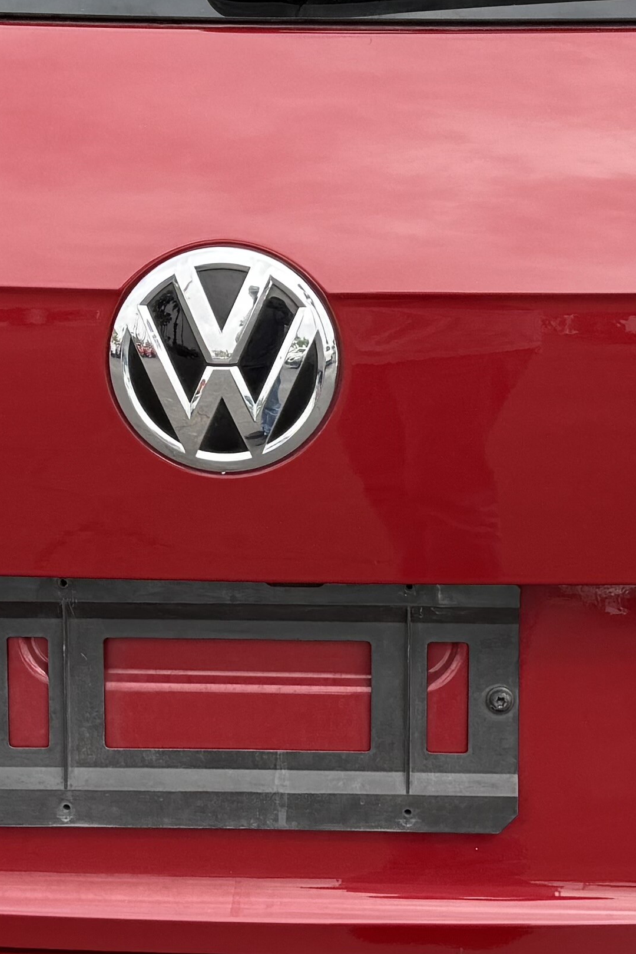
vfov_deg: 23.0
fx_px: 2332
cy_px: 340
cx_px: 365
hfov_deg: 15.5
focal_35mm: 88
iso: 100
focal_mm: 6.76
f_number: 1.78
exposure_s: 1/1250
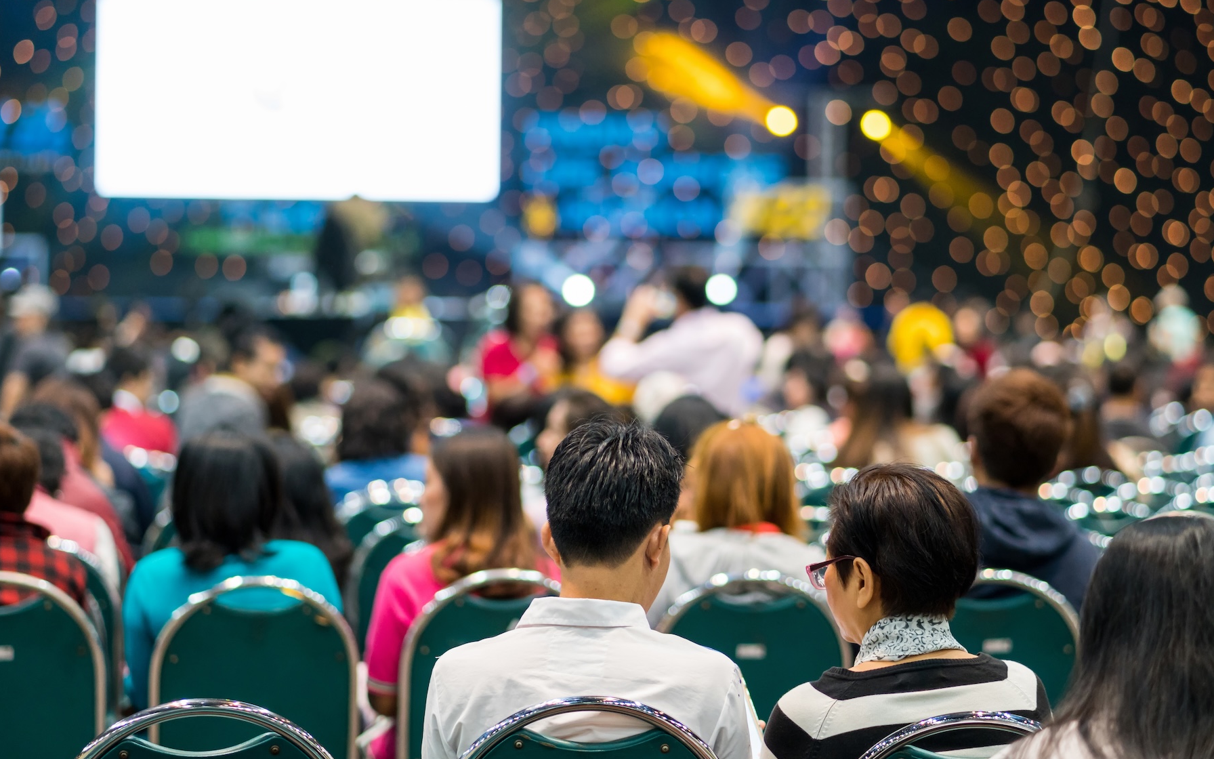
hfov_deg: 16.0
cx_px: 607
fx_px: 4318
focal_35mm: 131
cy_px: 367
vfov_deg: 10.0
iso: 1000
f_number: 2
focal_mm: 85
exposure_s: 1/125
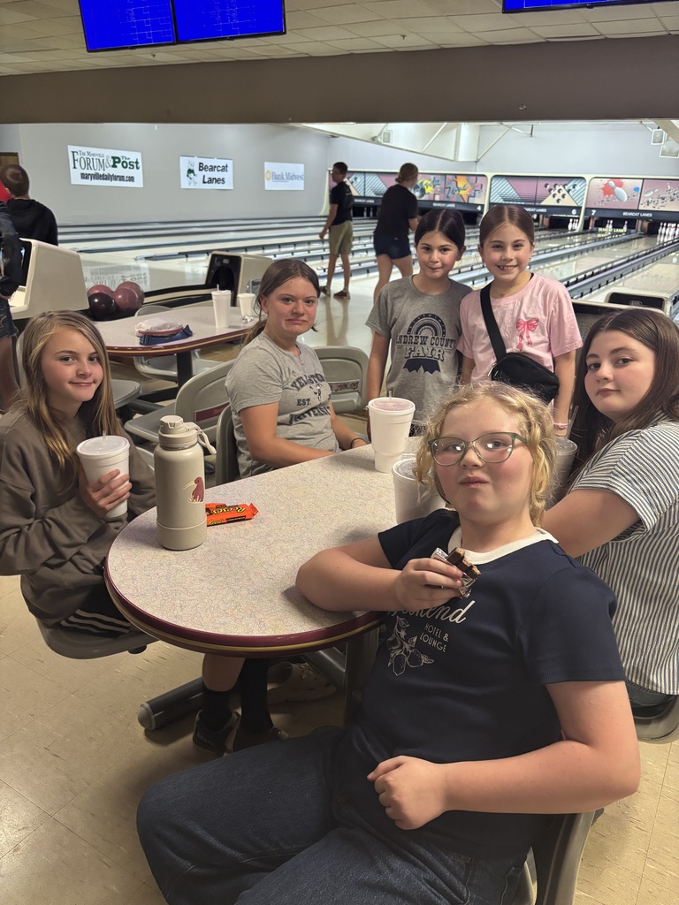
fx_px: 680
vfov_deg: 67.3
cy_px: 452
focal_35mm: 26
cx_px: 340
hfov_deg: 53.1
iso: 400
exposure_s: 1/40
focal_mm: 5.96
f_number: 1.6
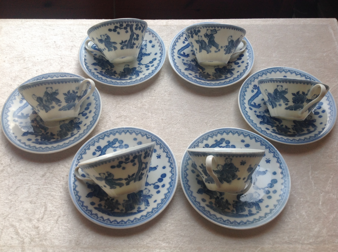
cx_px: 169
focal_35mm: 35
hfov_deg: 52.7
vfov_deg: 40.6
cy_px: 126
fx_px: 341
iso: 50
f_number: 2.4
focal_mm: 4.28
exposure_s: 1/126
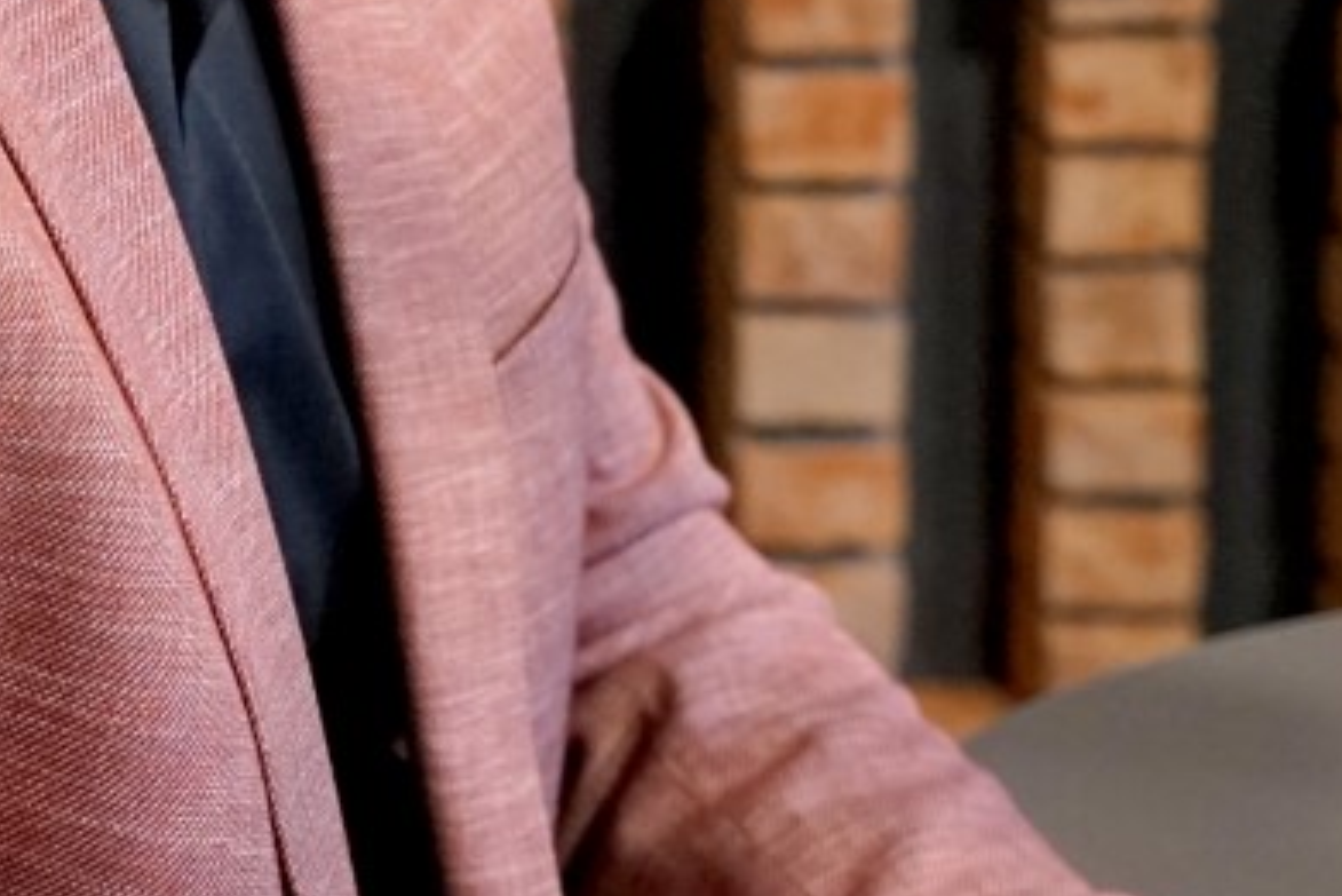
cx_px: 203
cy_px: -477
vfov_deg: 11.1
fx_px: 4437
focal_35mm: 119
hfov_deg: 17.0
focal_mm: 31
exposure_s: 1/160
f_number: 4
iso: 2500
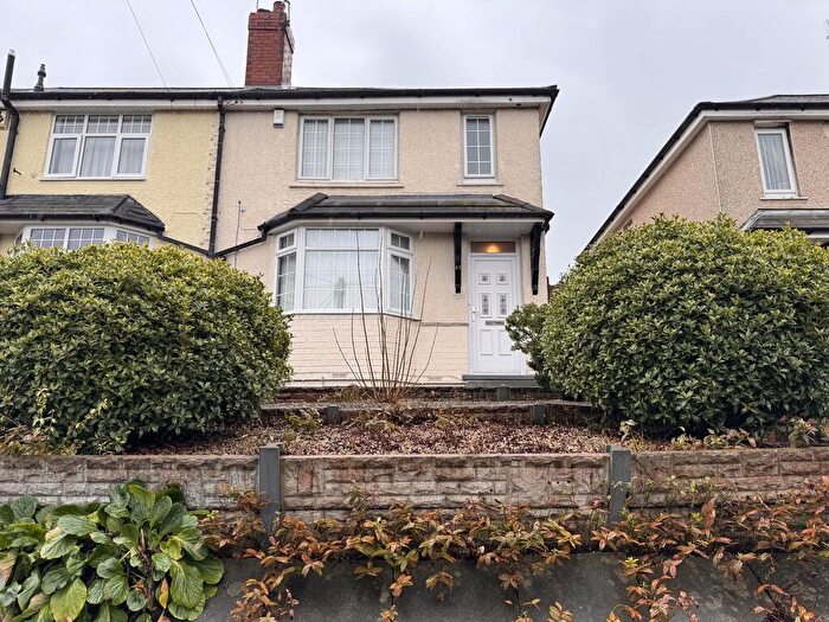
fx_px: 575
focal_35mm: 24
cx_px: 414
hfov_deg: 71.6
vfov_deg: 56.8
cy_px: 311
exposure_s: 1/627
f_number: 1.78
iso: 80
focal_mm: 6.76
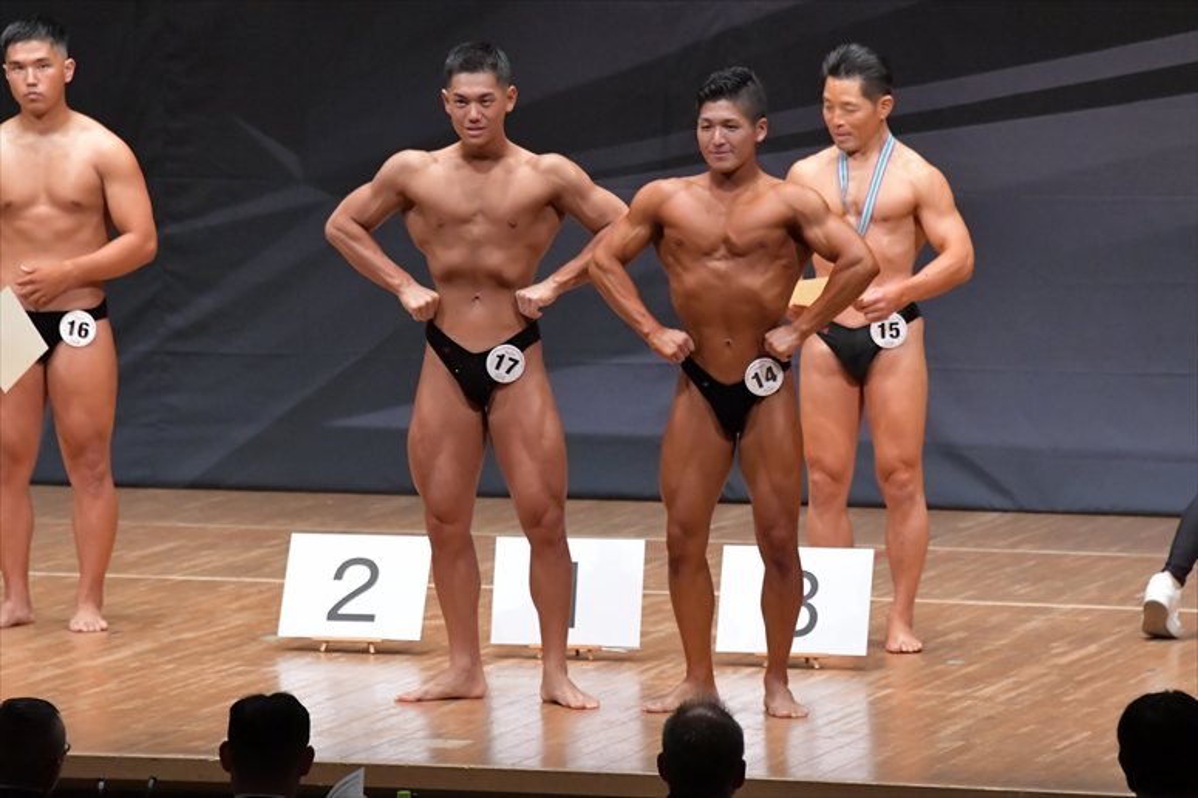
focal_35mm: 255
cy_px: 399
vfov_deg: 5.4
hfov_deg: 8.1
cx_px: 599
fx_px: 8482
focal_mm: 170
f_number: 5.6
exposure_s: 1/400
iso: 8000
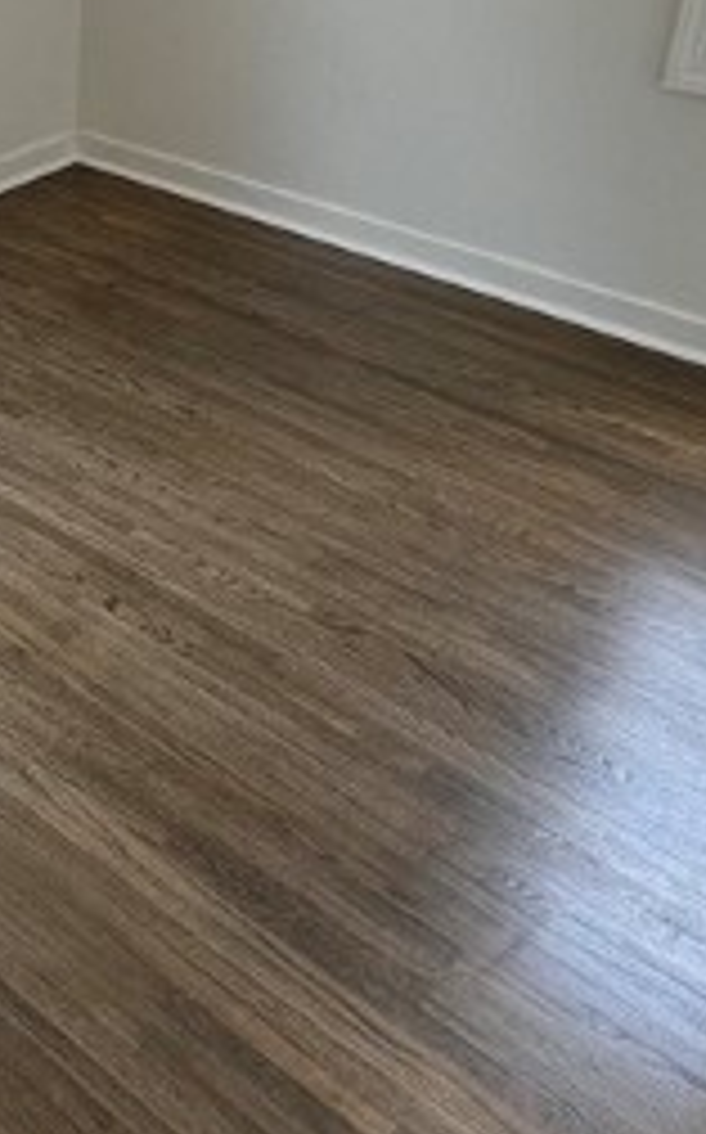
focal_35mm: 42
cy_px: 315
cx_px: -108
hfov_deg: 27.4
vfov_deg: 45.9
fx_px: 1296
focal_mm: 1.57
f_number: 1.8
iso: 80
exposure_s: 1/120
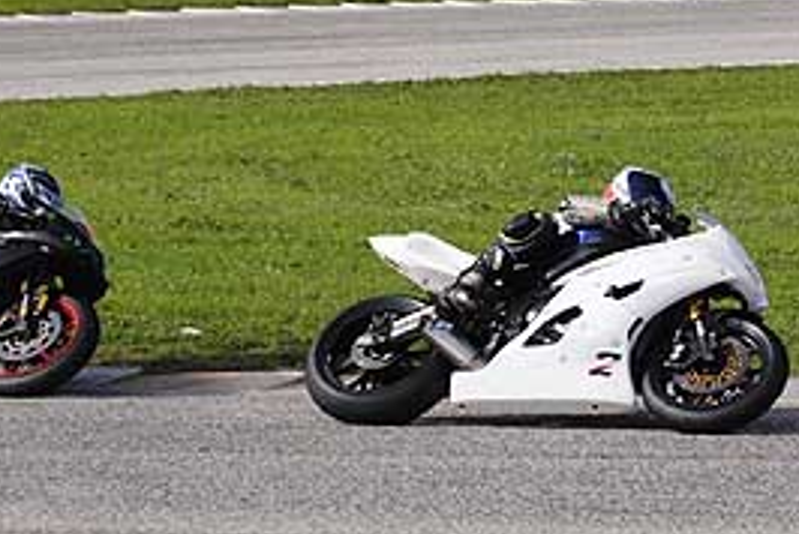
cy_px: 232
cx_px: 345
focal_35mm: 151
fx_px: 3353
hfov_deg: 13.6
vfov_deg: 9.1
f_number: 5.6
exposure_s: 1/800
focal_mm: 55
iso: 200
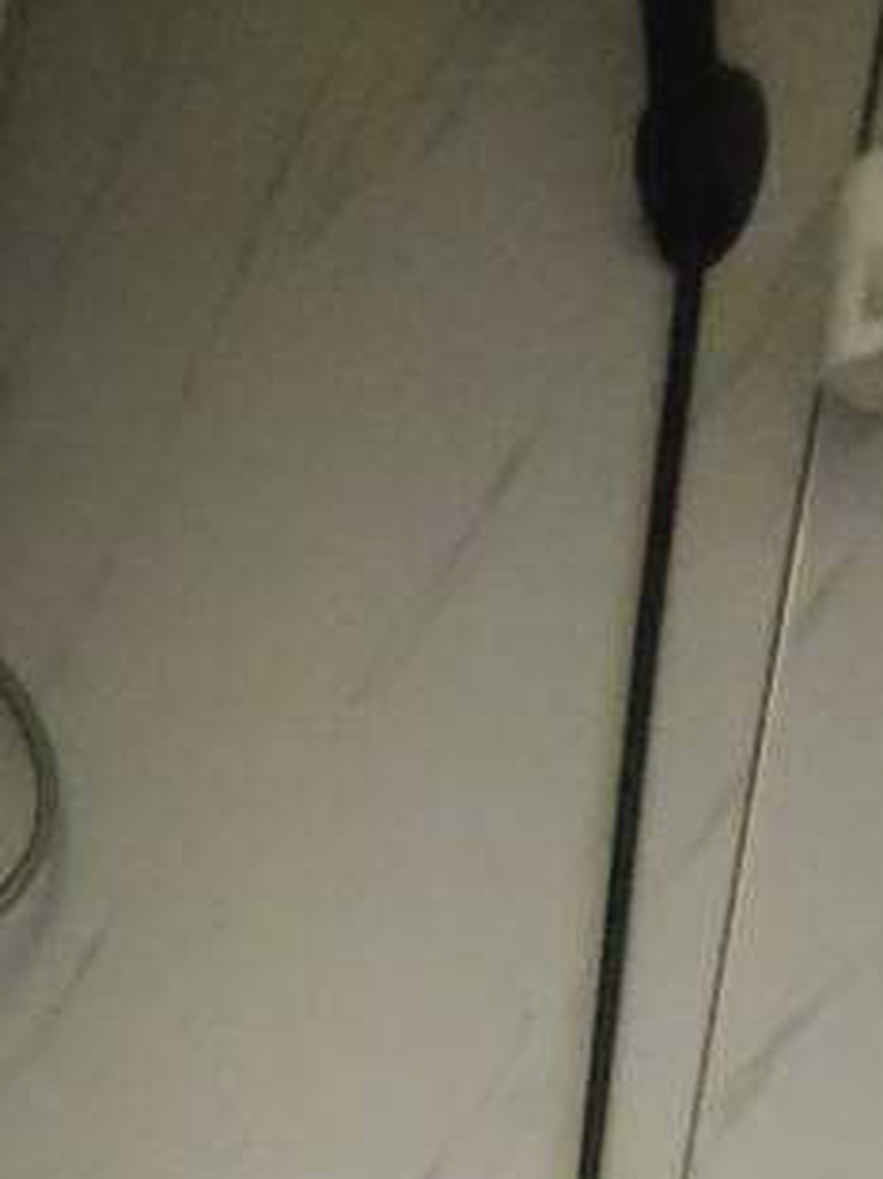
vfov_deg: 24.8
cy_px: 1950
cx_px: -61
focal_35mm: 48
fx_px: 1634
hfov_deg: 27.9
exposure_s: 1/14.3
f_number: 2.2
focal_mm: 2.16
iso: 8000
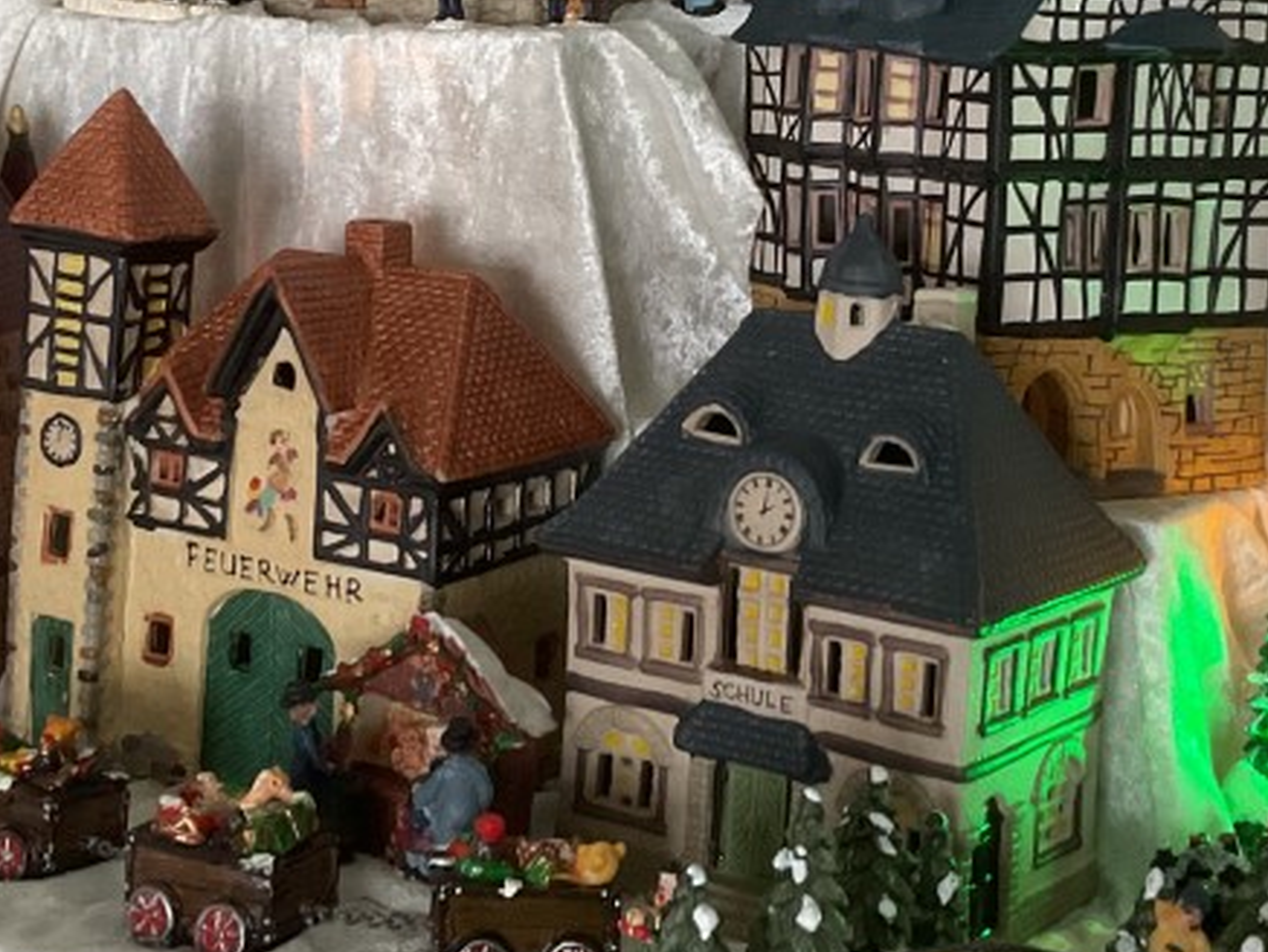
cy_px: 293
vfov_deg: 21.5
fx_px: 2492
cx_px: 670
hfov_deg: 28.5
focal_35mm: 68
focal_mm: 3
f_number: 1.8
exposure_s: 1/50
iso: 250
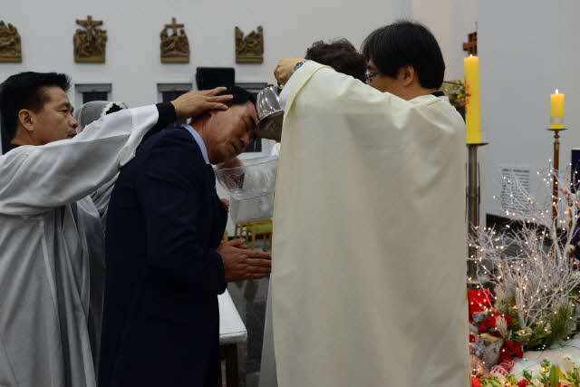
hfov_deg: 54.4
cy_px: 194
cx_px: 290
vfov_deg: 37.9
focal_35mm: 35
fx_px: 564
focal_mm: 35
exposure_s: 1/90
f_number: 5.6
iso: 1100
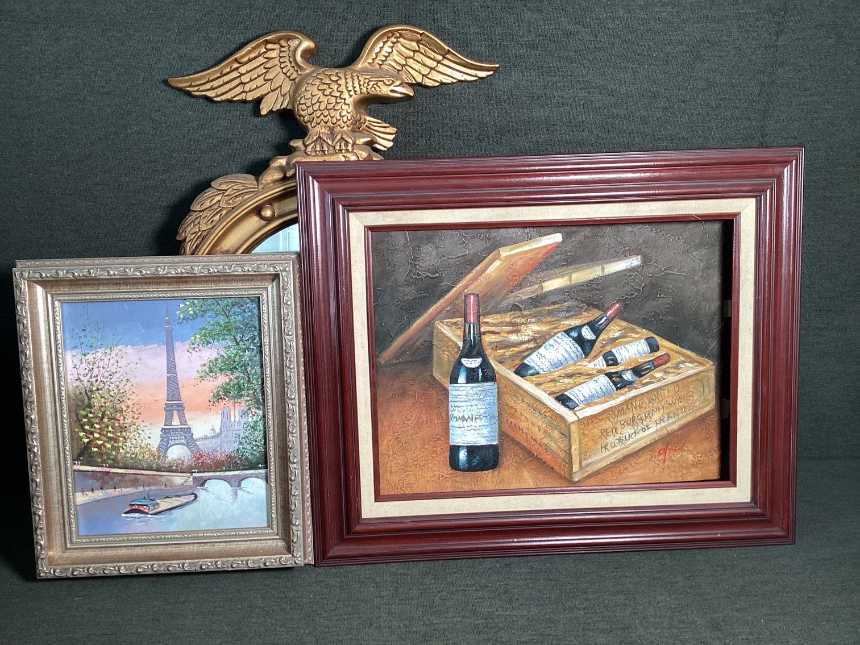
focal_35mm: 31
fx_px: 770
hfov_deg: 58.3
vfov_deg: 45.4
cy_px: 322
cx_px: 430
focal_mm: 3.3
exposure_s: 1/50
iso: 64
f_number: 2.4
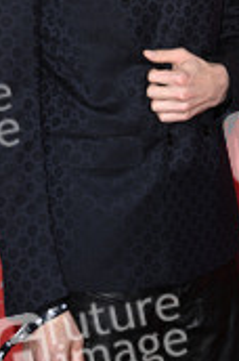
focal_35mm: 158
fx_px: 1580
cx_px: 140
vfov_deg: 12.9
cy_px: 29
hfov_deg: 8.7
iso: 800
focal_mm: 68
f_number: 5.6
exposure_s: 1/250
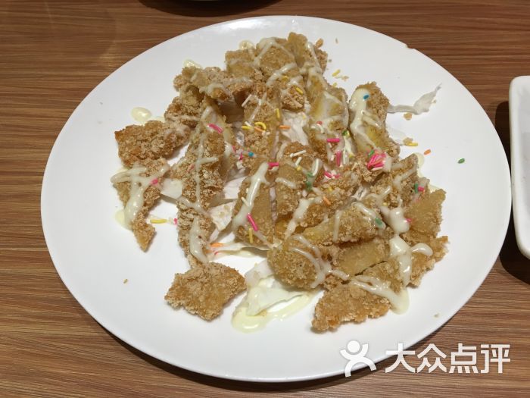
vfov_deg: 48.2
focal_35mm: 29
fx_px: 444
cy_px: 199
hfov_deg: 61.7
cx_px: 265
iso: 50
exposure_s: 1/33
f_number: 2.2
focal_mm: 4.15
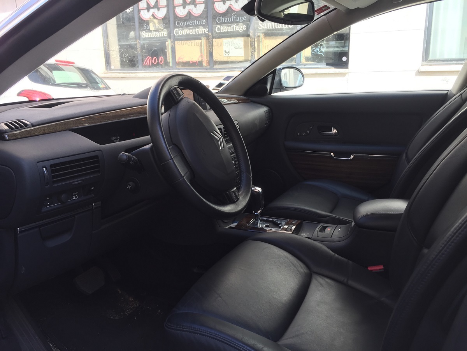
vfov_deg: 48.2
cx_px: 234
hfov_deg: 61.7
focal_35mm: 29
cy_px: 176
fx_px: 391
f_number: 2.2
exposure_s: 1/146
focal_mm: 4.15
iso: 32
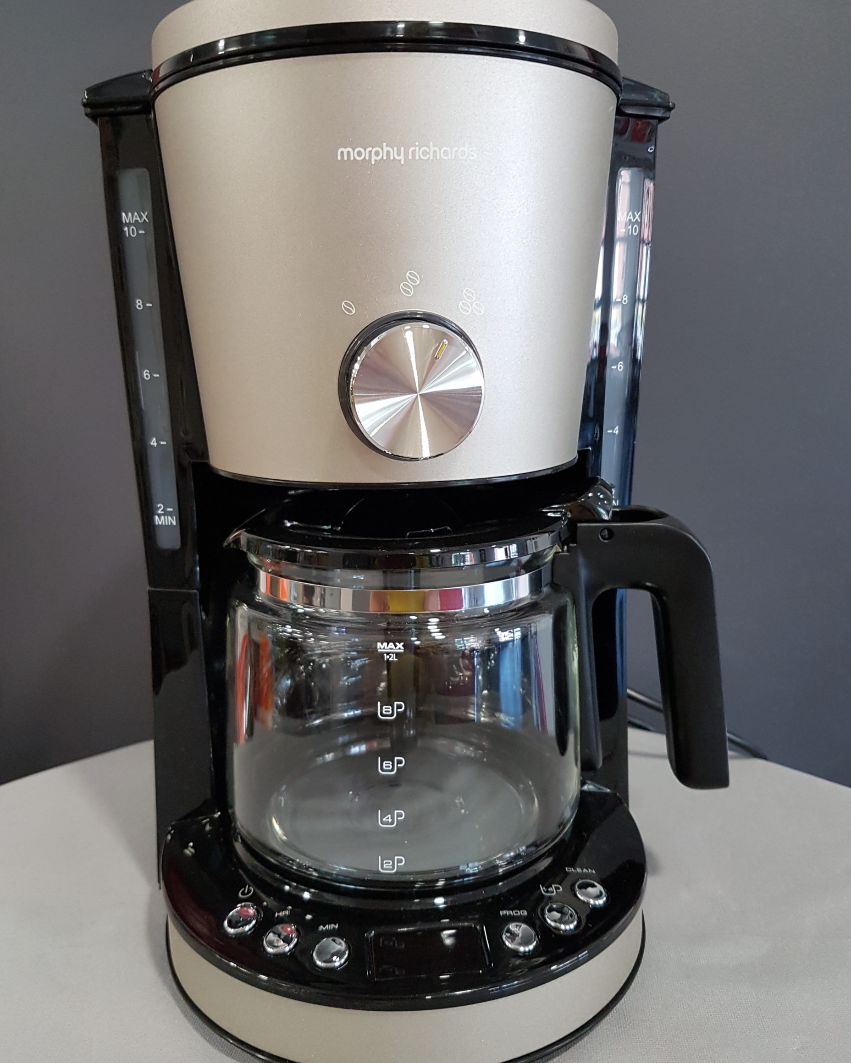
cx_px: 439
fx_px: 882
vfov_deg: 62.2
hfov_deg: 51.5
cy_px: 523
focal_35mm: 28
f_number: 1.7
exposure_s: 1/50
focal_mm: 4.2
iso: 200
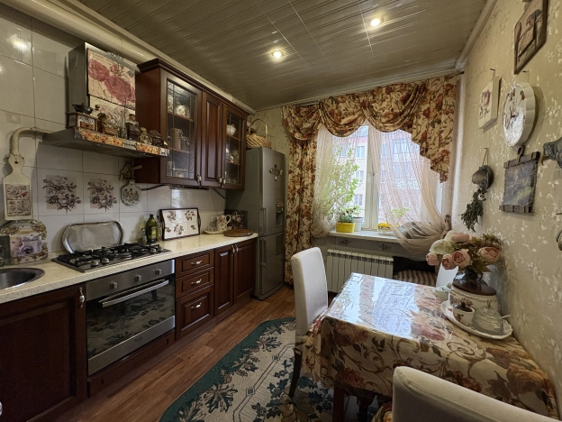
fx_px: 227
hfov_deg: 102.1
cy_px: 211
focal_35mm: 14
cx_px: 281
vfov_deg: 85.7
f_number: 2.2
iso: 320
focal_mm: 2.22
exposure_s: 1/100
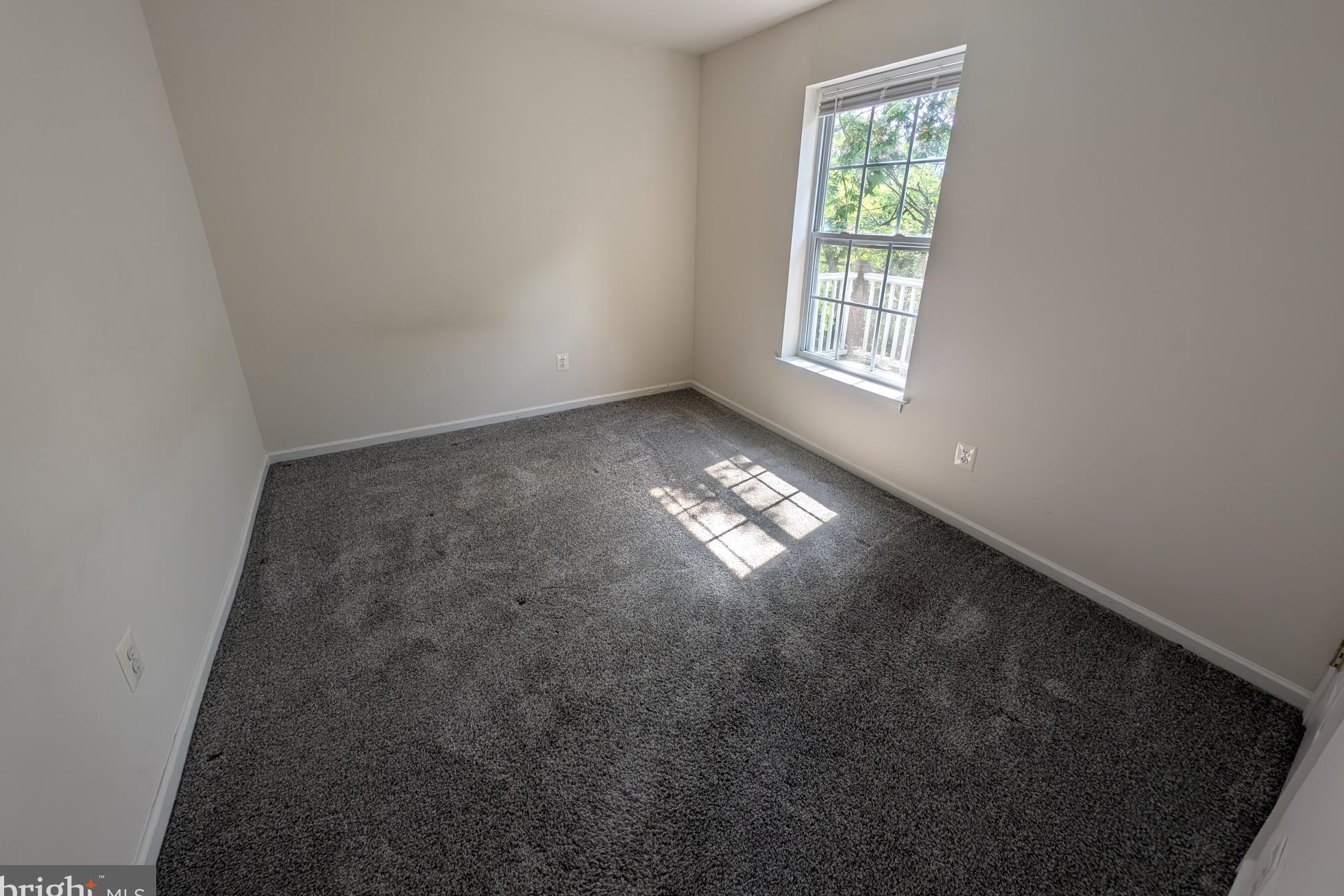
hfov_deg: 108.3
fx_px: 485
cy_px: 395
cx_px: 684
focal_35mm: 13
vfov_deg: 85.1
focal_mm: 2.23
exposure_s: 1/192
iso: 42
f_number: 1.95
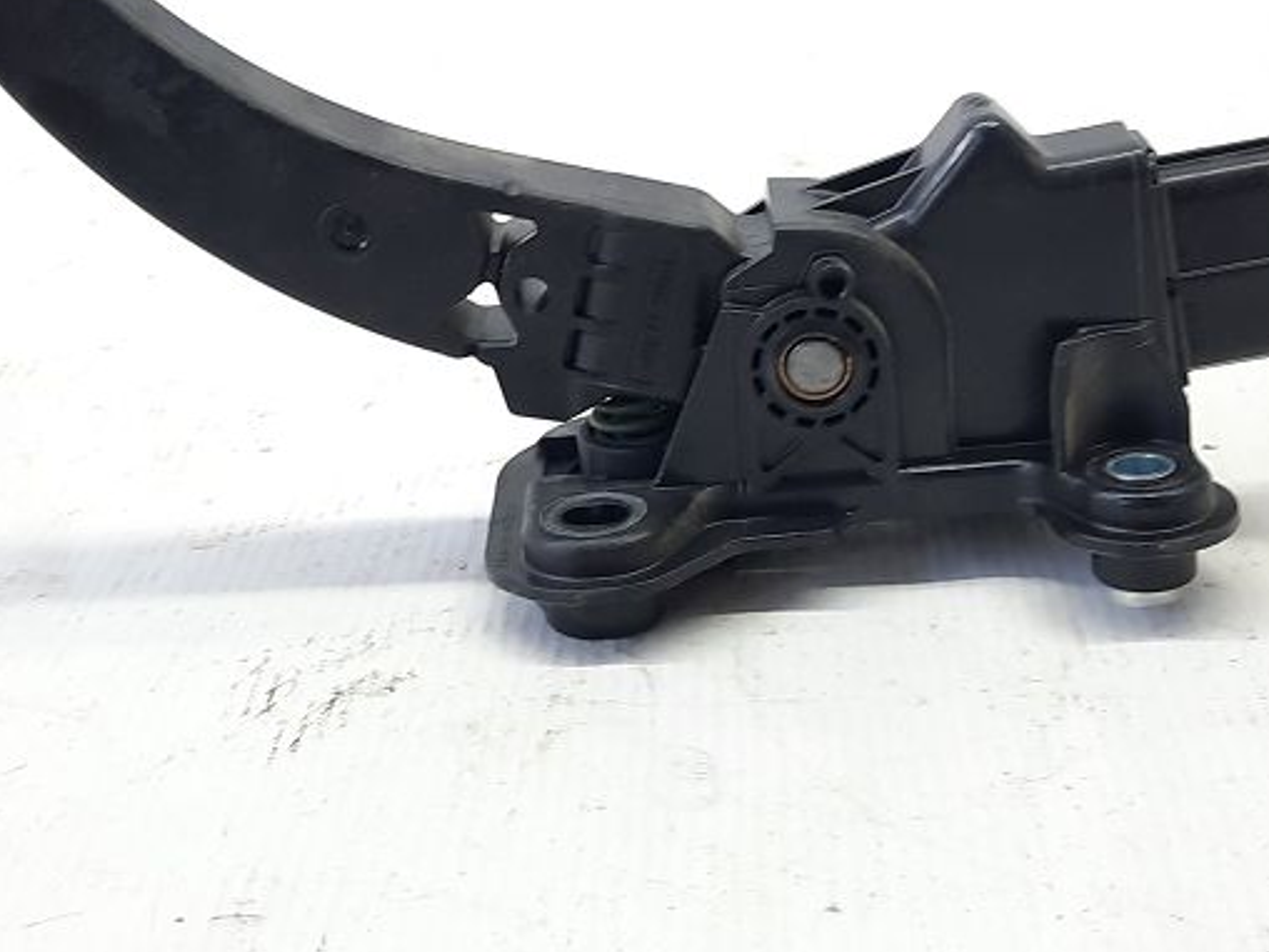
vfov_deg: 24.6
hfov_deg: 32.7
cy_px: 257
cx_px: 607
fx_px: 2163
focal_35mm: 59
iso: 100
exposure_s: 1/50
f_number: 2
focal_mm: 4.6
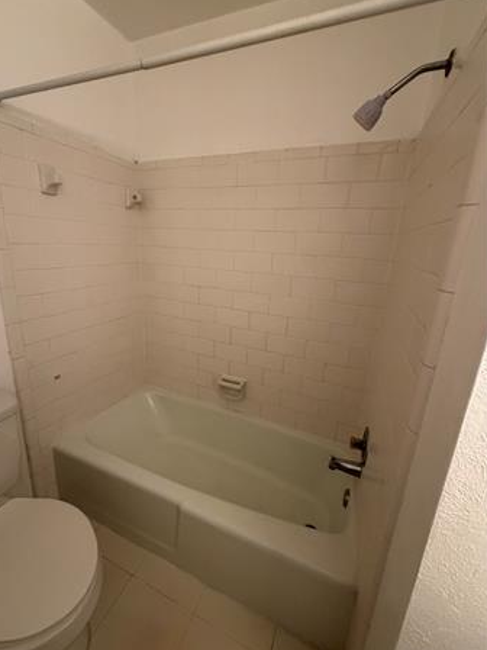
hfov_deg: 81.7
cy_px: 316
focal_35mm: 15
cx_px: 230
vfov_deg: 98.1
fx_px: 281
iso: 320
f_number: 2.2
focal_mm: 2.22
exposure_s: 1/120
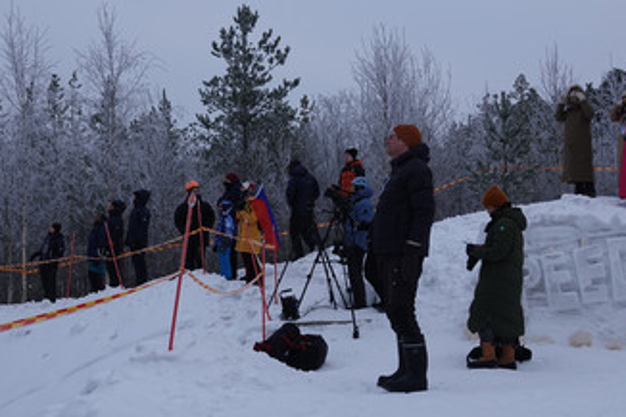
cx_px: 300
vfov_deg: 28.6
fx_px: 817
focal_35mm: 47
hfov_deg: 41.9
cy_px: 179
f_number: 2.8
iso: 100
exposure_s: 1/500
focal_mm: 12.63
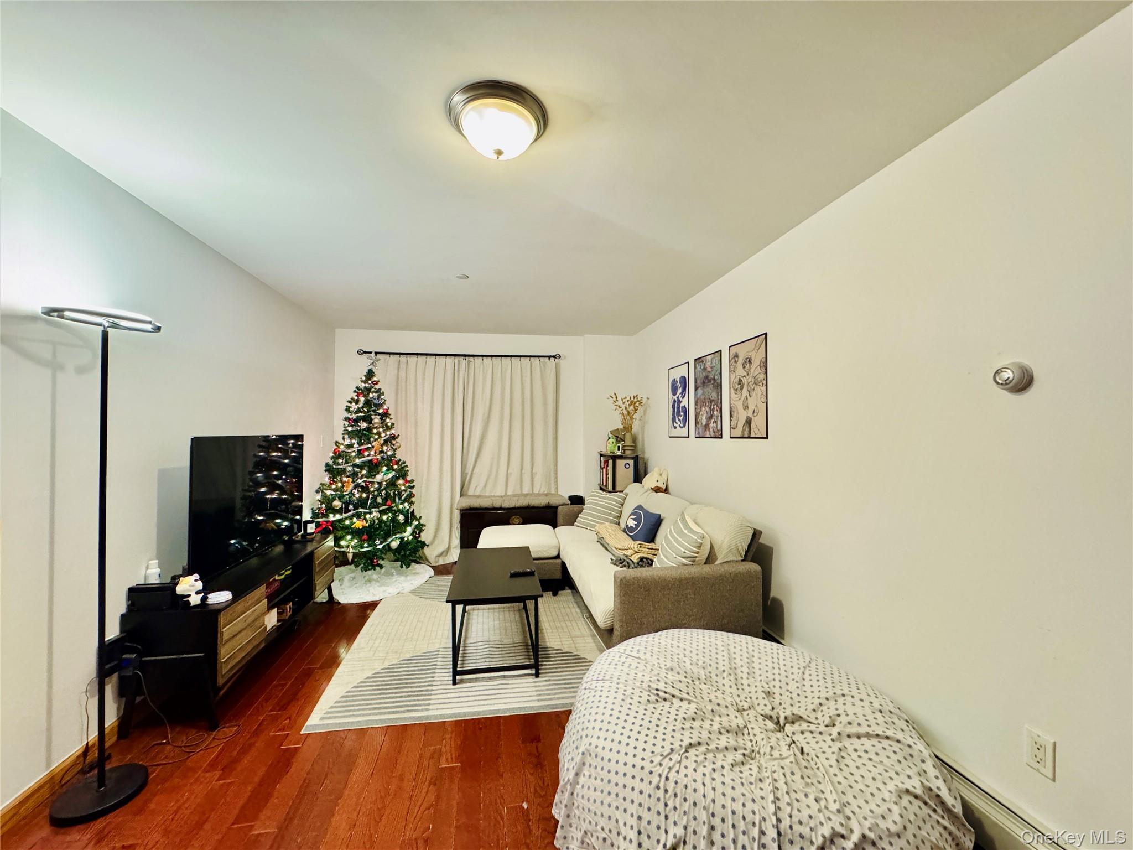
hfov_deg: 102.1
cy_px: 425
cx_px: 566
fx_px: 458
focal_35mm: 14
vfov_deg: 85.7
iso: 1000
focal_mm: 2.22
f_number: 2.2
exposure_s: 1/40
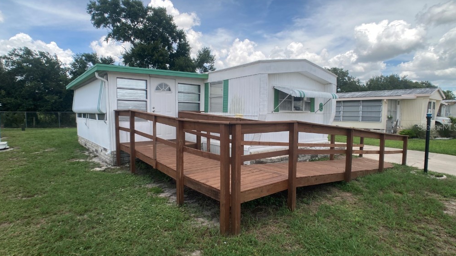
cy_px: 127
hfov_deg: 62.6
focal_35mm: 31
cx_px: 229
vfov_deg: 37.8
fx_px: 375
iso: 20
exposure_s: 1/1779
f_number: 1.8
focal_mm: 3.99
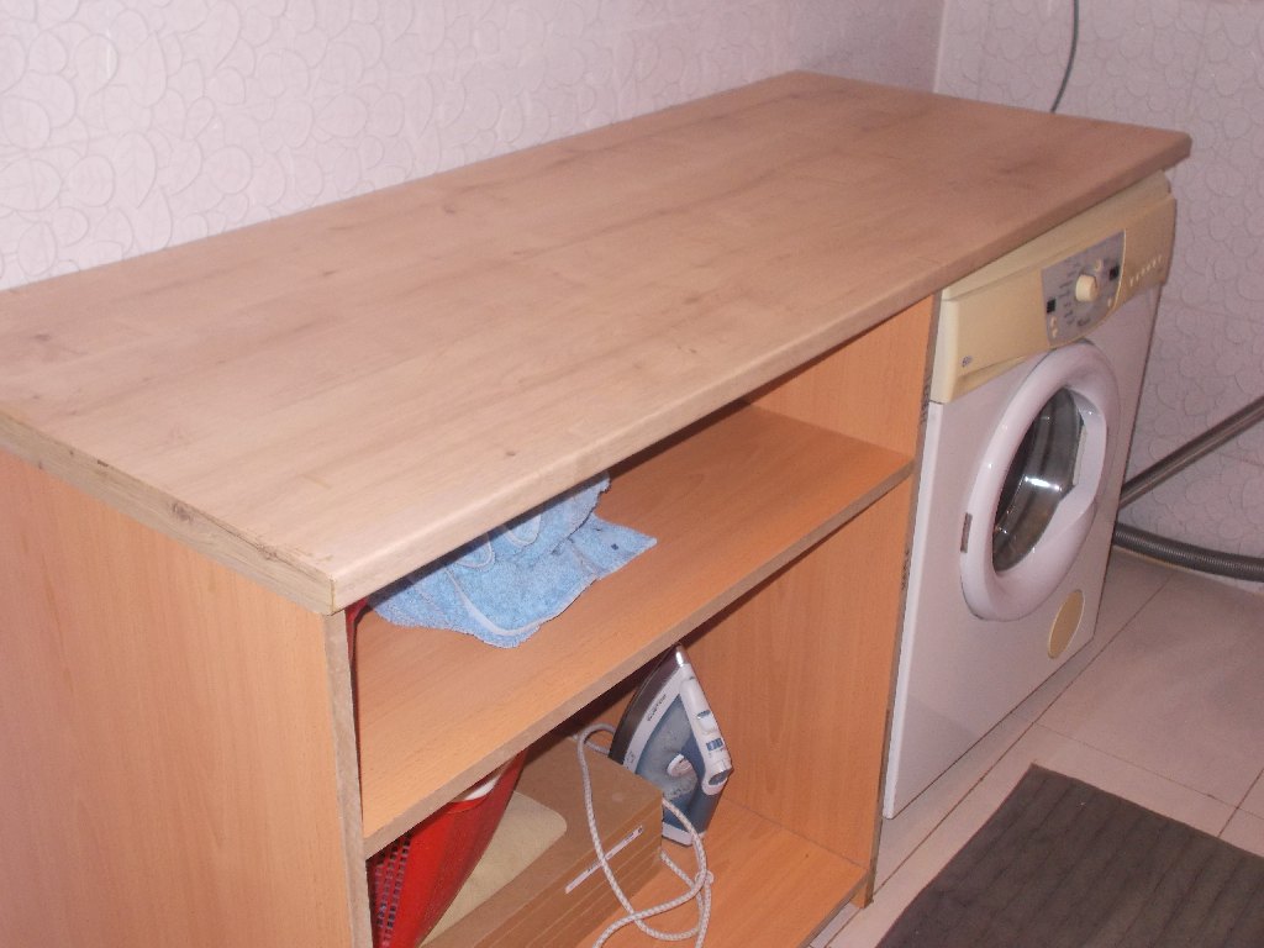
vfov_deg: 36.8
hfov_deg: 47.9
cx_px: 632
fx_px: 1424
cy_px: 474
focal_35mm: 39
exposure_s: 1/30
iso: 200
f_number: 3.9
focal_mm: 6.9
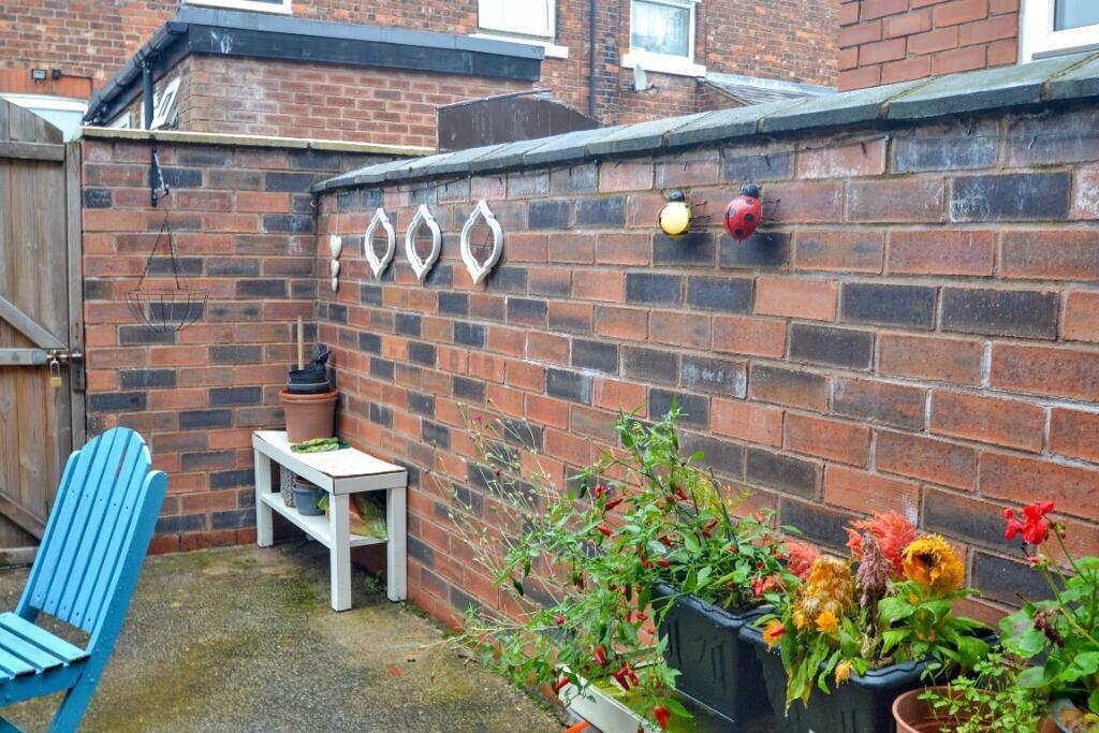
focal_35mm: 33
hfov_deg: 57.2
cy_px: 366
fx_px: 1007
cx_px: 550
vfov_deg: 40.0
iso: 400
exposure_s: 1/100
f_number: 5
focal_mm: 22
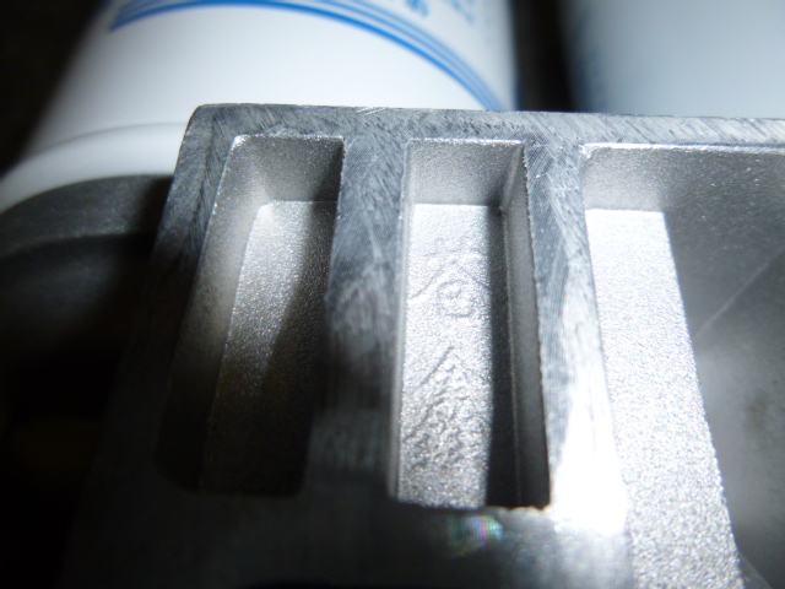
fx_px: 567
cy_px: 294
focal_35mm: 25
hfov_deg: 69.4
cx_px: 392
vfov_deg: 54.9
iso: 125
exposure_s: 1/60
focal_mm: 4.5
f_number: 3.1
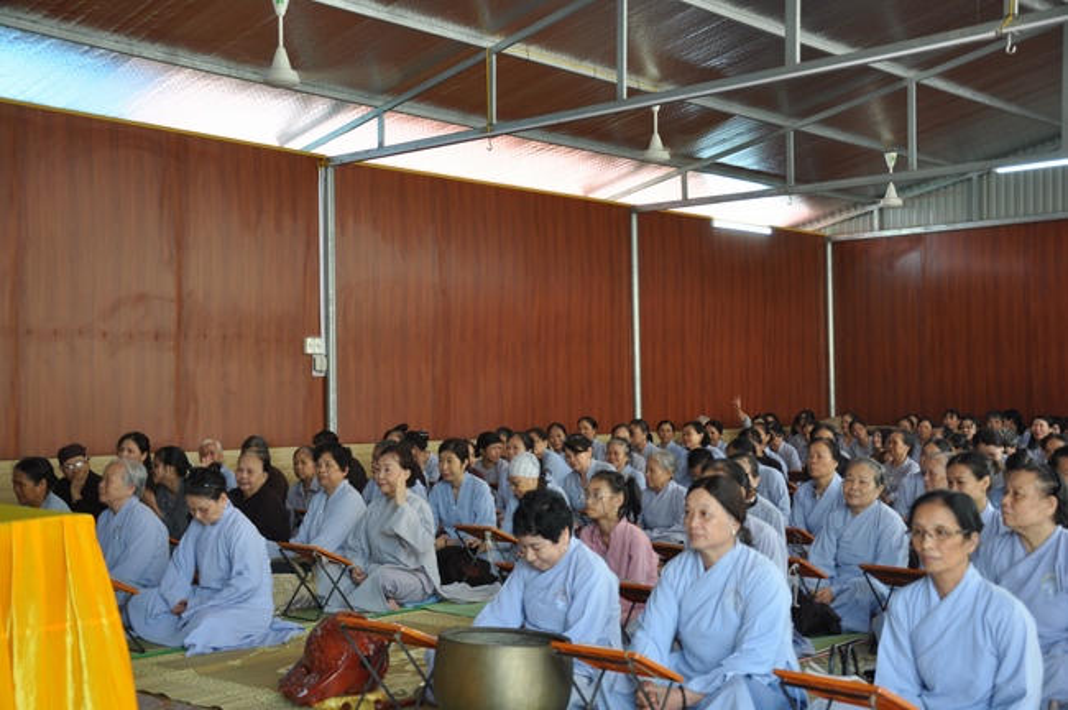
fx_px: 1334
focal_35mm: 45
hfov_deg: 43.6
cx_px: 534
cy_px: 355
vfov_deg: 29.8
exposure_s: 1/25
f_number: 5
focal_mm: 30
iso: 200
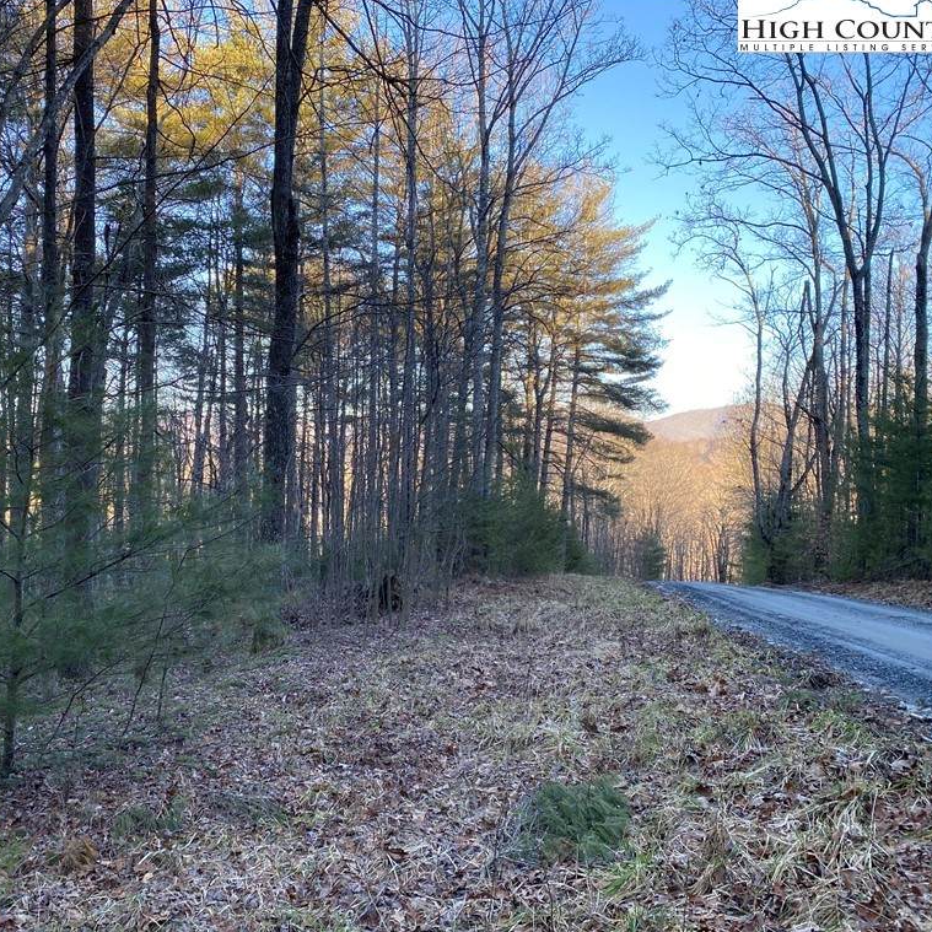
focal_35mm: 31
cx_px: 360
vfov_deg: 52.5
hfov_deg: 52.1
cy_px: 462
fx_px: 944
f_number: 1.8
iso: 32
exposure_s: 1/158
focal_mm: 4.25
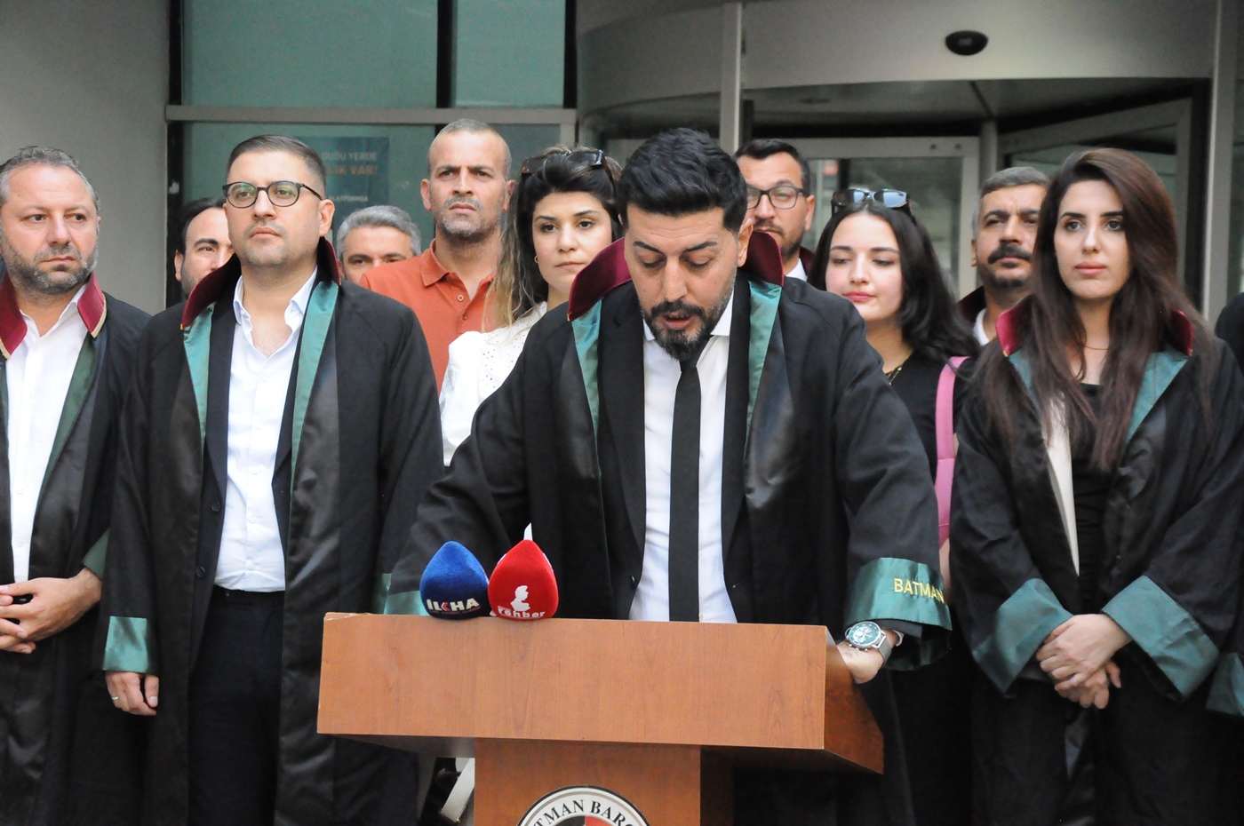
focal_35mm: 87
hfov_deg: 23.4
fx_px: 3003
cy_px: 413
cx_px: 622
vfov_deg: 15.7
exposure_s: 1/800
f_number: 7.1
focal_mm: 58
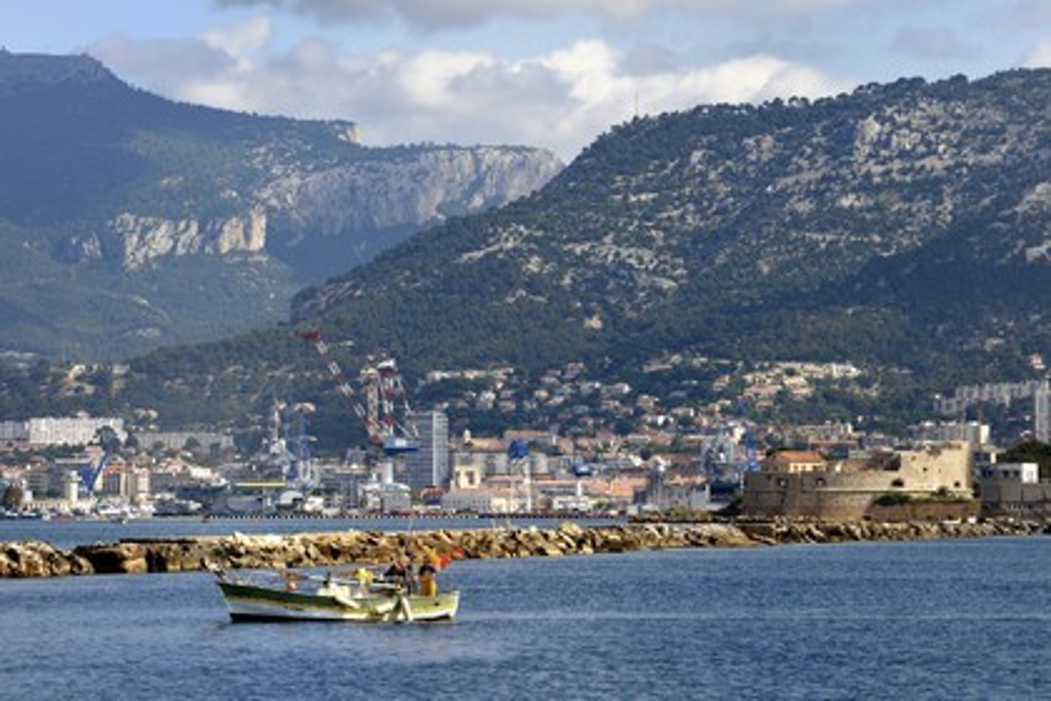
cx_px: 526
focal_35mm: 200
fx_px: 5838
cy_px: 350
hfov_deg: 10.3
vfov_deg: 6.9
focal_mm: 200
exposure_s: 1/640
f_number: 8
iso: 200
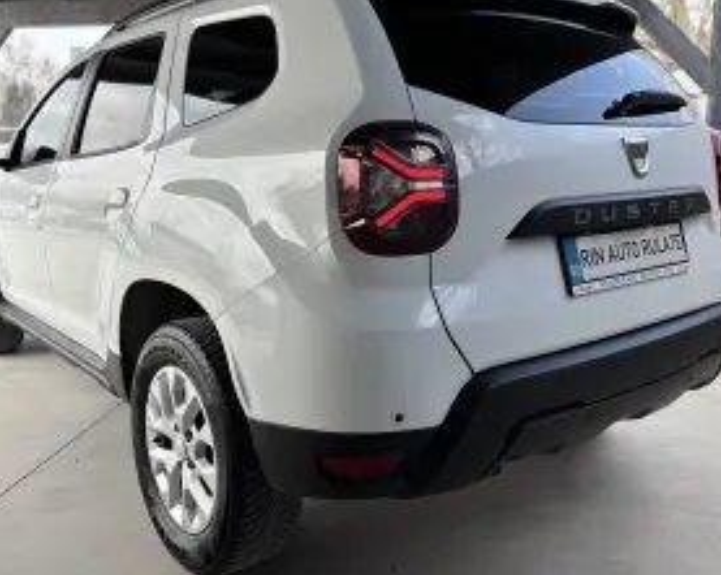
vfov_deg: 44.4
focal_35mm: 33
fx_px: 703
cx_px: 336
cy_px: 263
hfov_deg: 54.2
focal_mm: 5.96
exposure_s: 1/471
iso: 50
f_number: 1.6
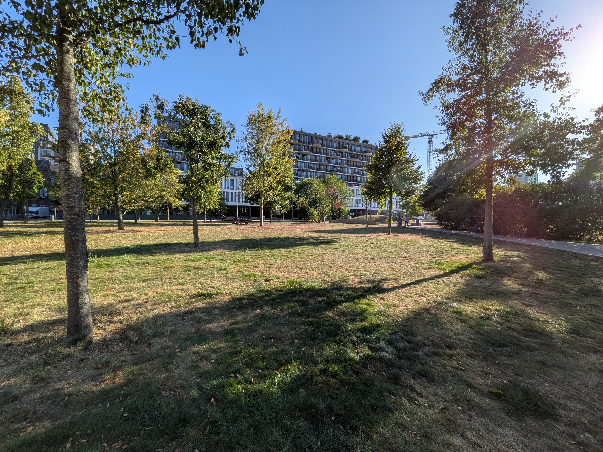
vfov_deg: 85.7
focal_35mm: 14
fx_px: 244
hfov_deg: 102.1
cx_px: 302
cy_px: 226
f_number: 2.2
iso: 53
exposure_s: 1/1689
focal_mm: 1.85
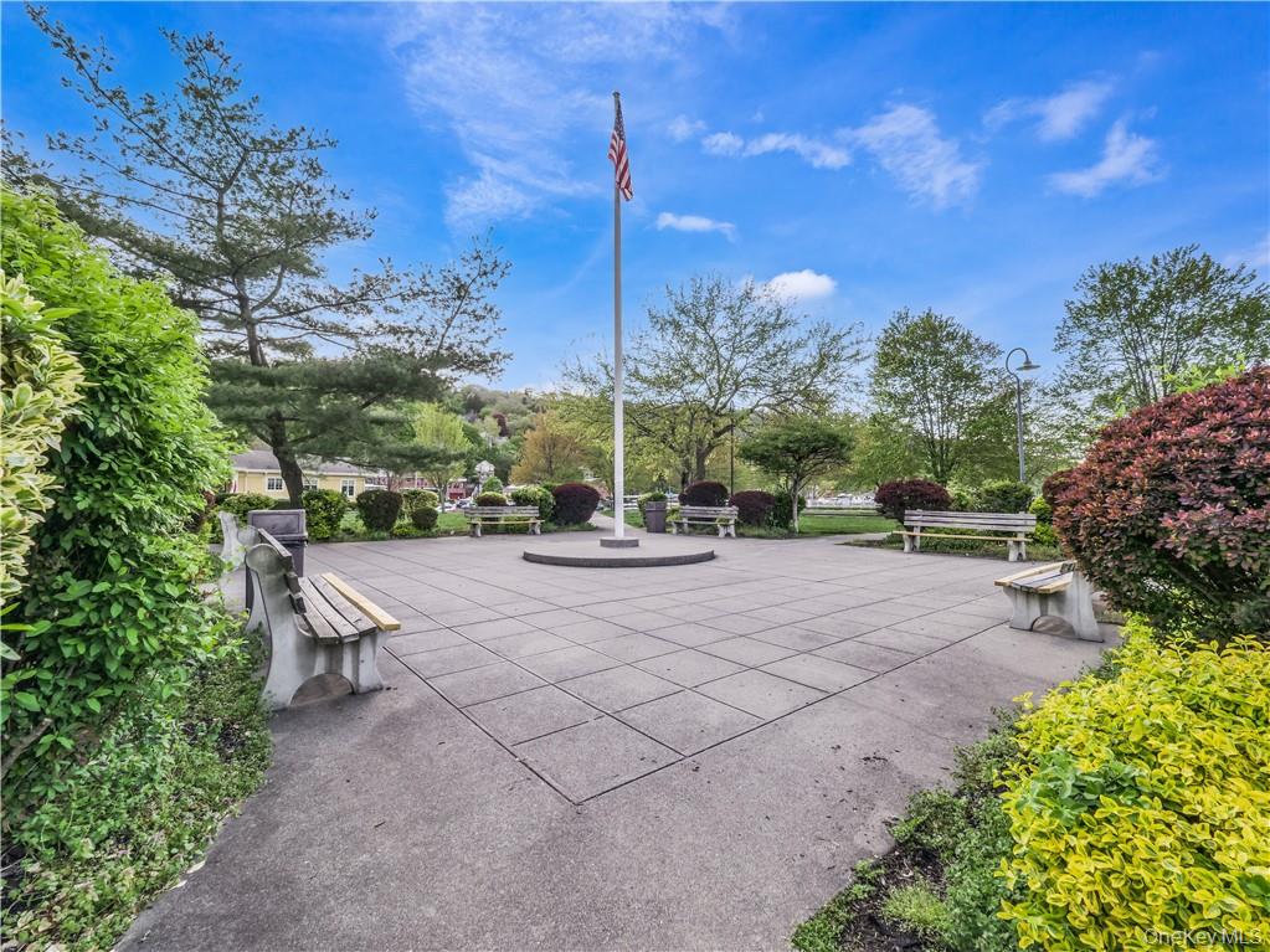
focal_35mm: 14
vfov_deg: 85.7
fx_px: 514
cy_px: 476
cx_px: 635
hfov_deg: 102.1
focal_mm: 7
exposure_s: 1/25
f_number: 8
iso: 400
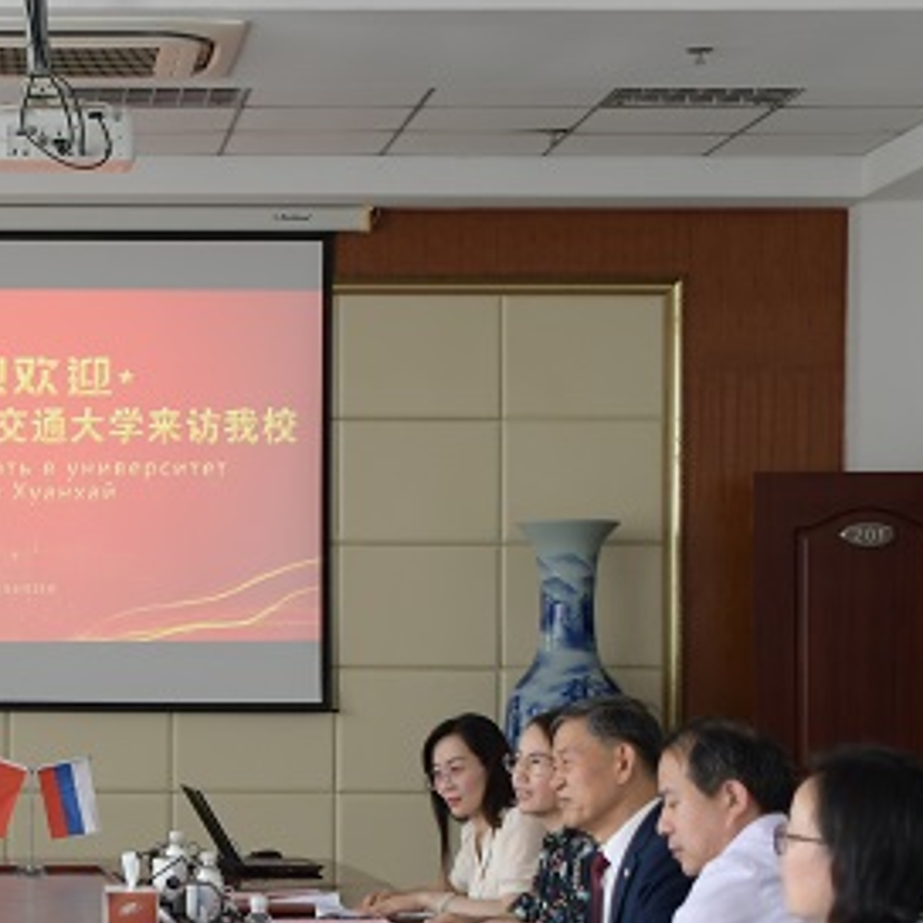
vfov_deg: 15.2
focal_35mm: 114
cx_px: 34
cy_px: 652
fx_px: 3439
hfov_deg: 15.1
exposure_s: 1/100
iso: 500
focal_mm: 32
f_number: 4.5
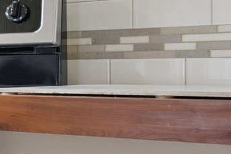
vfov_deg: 13.7
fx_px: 642
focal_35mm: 100
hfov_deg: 13.4
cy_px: 70
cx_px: -359
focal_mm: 17
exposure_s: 1/25
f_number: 11
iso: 400
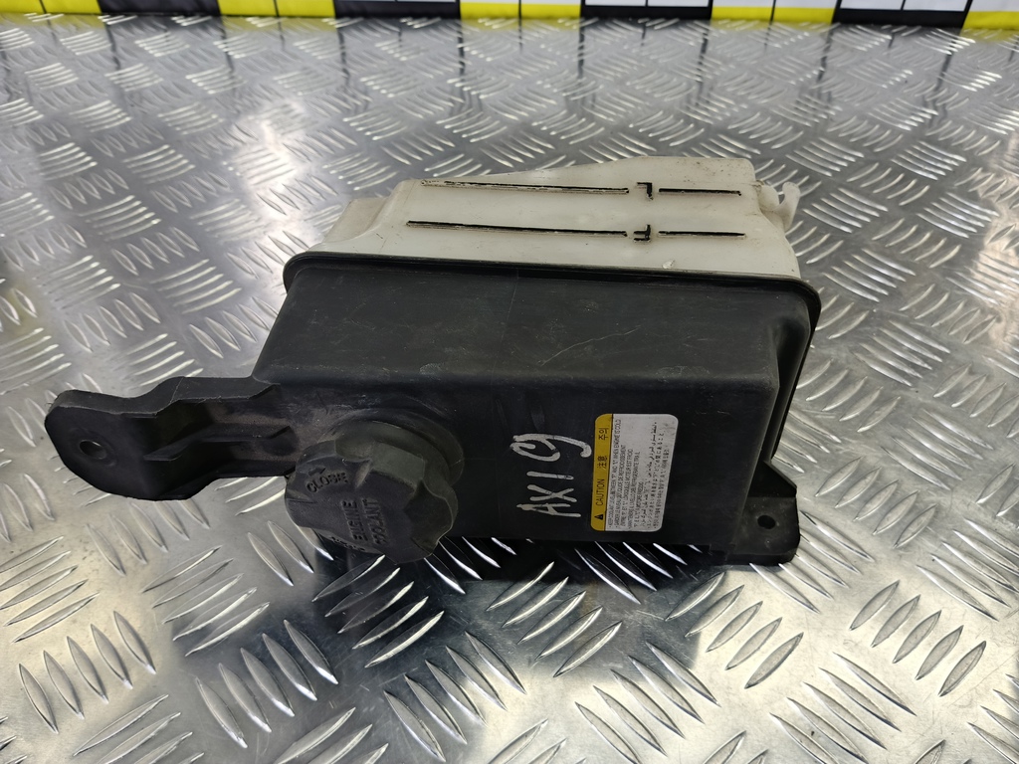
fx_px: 677
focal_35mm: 23
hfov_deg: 73.9
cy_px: 382
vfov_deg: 58.9
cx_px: 510
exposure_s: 1/33.3
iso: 132
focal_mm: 4.11
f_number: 1.6
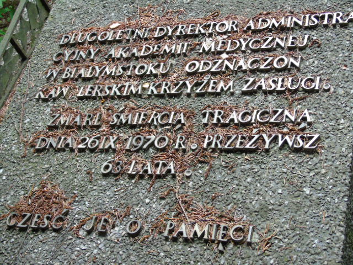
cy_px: 132
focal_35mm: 62
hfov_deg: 31.2
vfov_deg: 23.7
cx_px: 176
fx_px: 632
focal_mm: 11
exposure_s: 1/60
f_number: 4.5
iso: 80
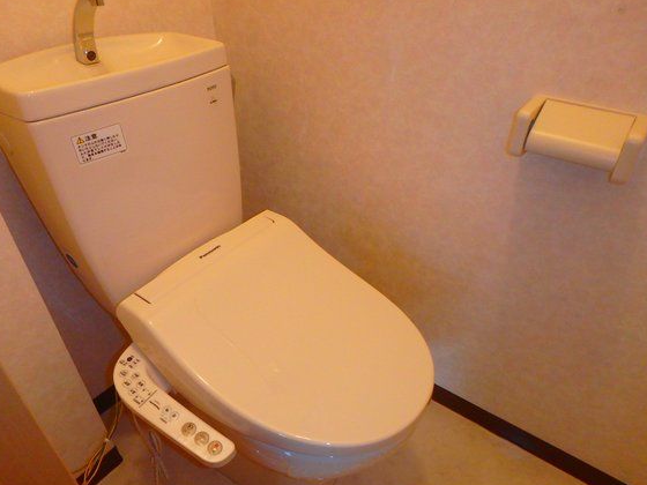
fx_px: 449
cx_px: 324
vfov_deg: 56.8
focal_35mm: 24
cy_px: 255
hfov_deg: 71.6
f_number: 3.5
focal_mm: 3.7
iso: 400
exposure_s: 1/30
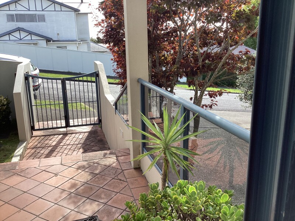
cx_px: 148
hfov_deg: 58.4
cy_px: 110
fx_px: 264
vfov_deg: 45.4
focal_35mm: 31
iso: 25
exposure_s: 1/562
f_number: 2.4
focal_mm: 3.3
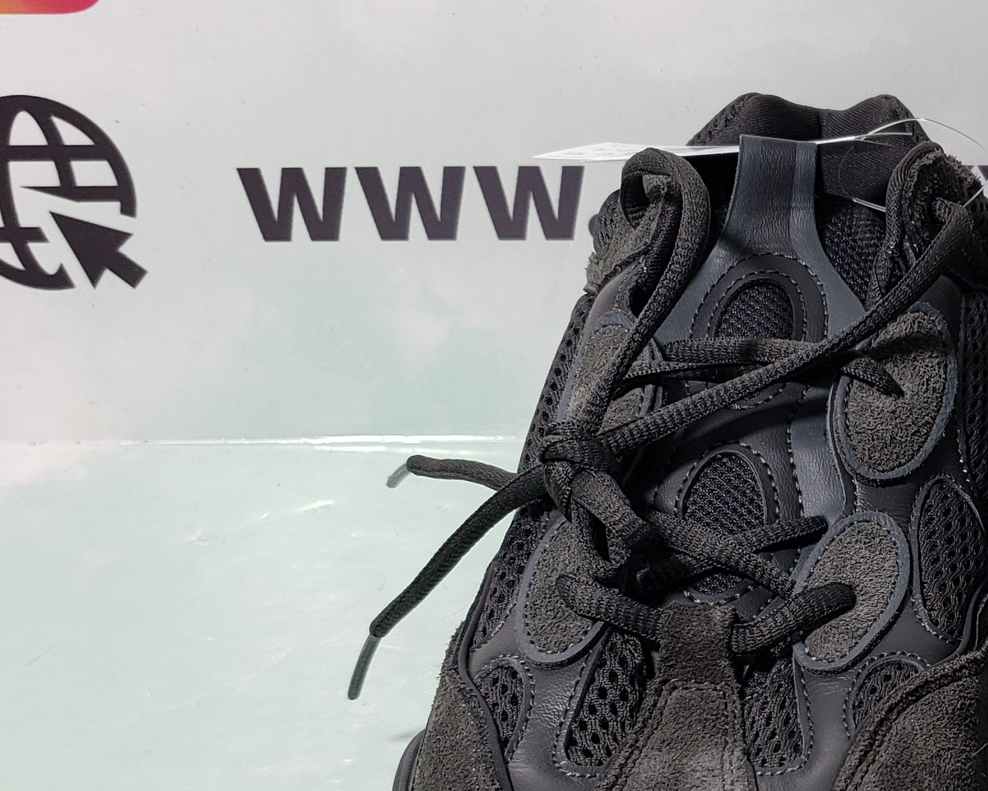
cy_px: 614
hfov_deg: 27.4
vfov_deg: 22.9
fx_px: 1930
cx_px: 943
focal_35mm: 66
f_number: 1.5
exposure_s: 1/332
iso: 50
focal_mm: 4.3
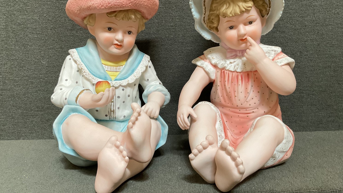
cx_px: 170
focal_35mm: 32
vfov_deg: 36.6
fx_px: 291
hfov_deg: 61.0
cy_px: 82
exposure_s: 1/60
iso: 125
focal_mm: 3
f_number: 1.8
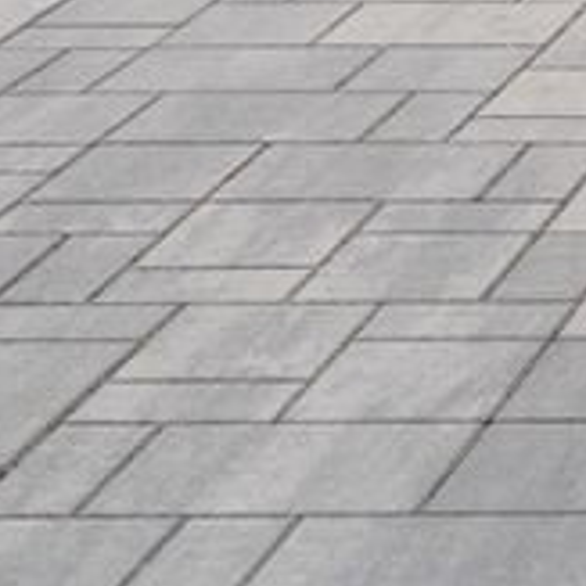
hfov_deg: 8.4
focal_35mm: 181
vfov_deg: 9.0
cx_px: 1629
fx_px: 3467
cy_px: -627
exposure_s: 1/160
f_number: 5.6
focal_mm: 34
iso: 100
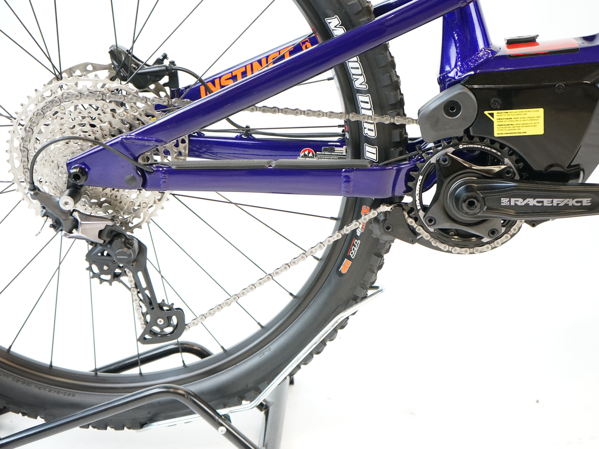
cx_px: 326
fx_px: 1038
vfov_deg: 24.4
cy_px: 226
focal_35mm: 60
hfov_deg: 32.2
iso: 2500
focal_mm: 55
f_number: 5
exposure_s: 1/200
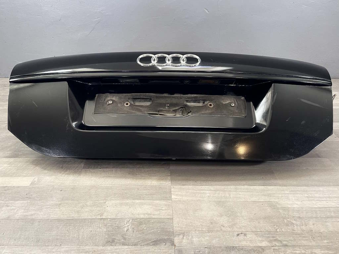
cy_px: 127
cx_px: 170
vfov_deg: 54.9
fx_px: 245
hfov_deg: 69.4
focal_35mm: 25
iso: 125
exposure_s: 1/66
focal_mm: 5.1
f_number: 1.6
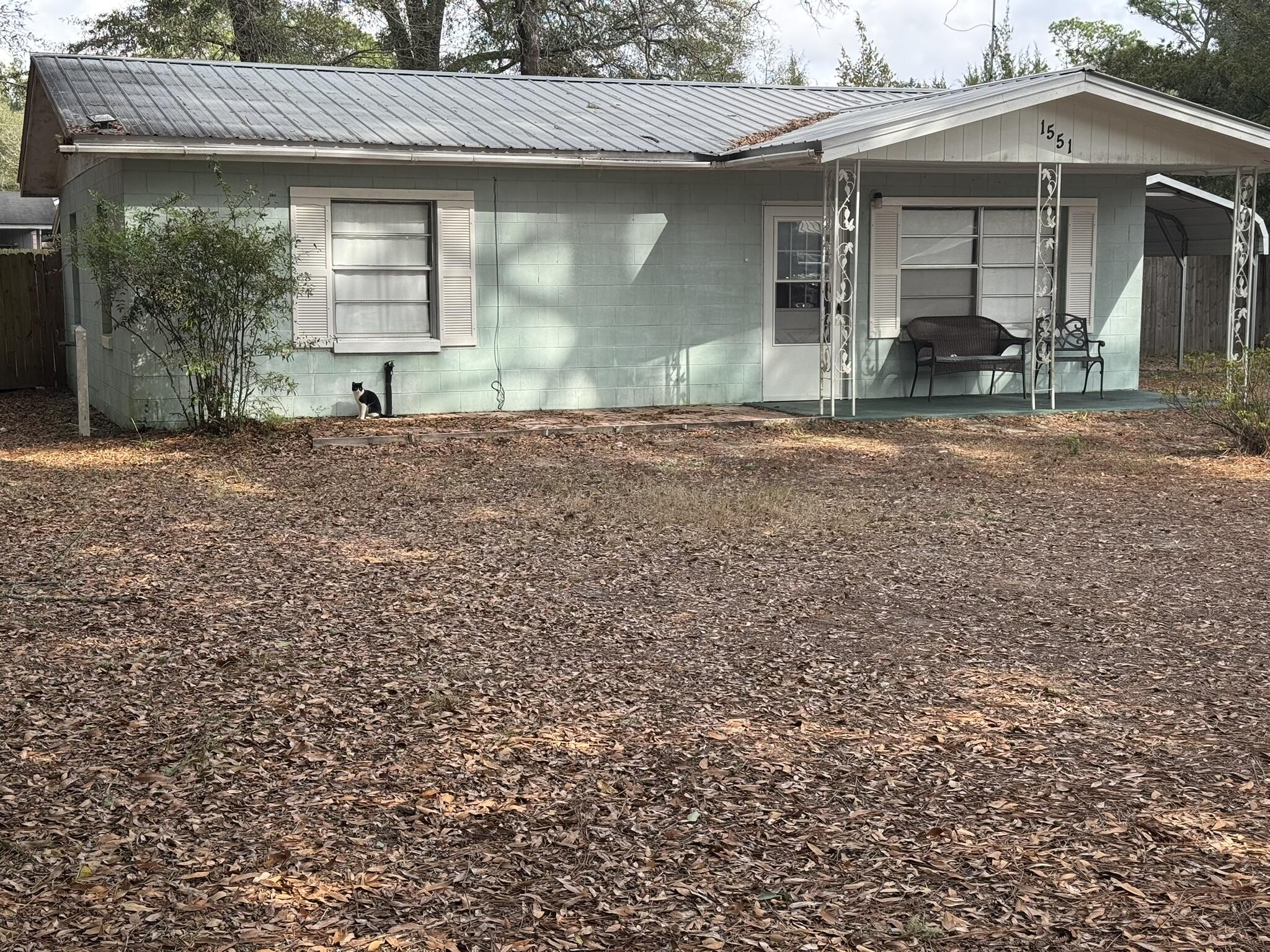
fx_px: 1761
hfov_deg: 39.7
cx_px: 635
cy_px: 476
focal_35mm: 48
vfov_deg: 30.3
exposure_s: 1/1238
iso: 64
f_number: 1.78
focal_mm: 6.76
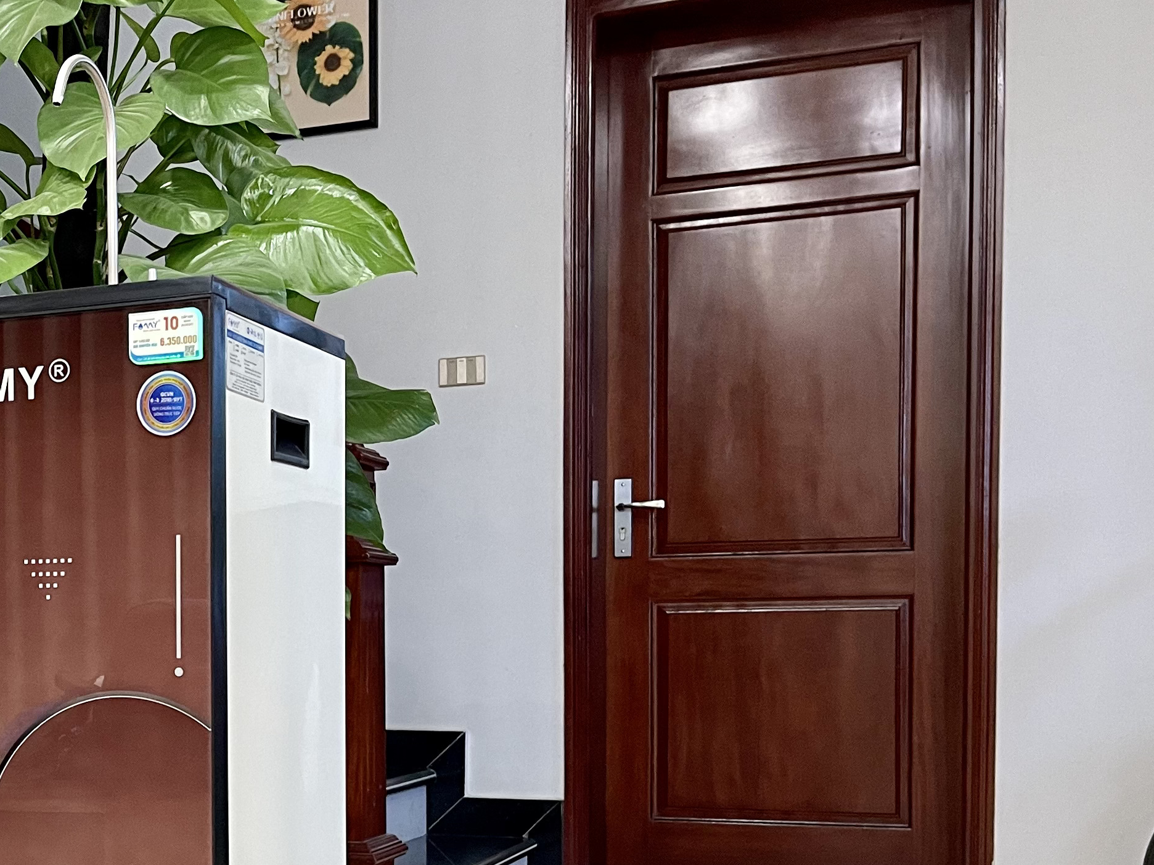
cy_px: 710
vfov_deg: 25.6
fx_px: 1867
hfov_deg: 32.1
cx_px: 52
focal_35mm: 56
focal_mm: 5.1
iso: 200
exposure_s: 1/50
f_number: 1.6
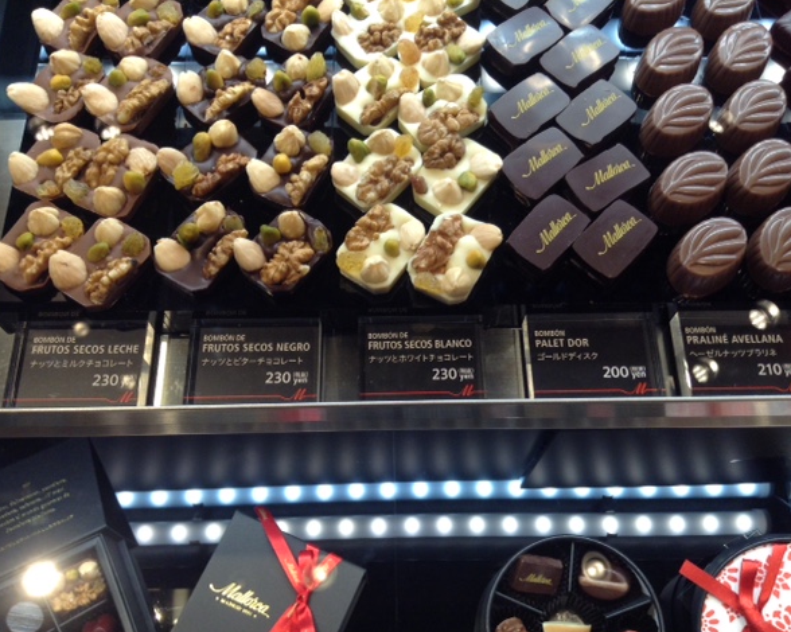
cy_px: 320
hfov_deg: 51.5
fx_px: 819
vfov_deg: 42.2
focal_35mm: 35
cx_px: 393
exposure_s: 1/60
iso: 32
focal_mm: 3.3
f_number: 2.4
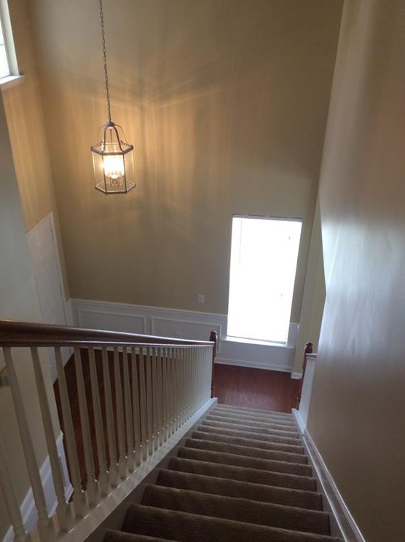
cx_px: 201
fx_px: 516
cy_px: 277
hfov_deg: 42.8
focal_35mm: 33
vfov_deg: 55.4
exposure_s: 1/40
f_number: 2.4
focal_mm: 3.3
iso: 32
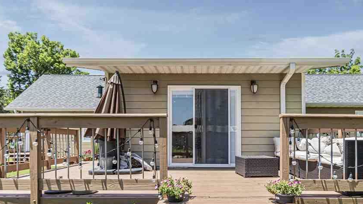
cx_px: 197
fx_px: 231
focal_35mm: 24
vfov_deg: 46.6
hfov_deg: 76.2
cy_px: 143
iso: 100
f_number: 7.1
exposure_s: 1/200
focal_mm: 10
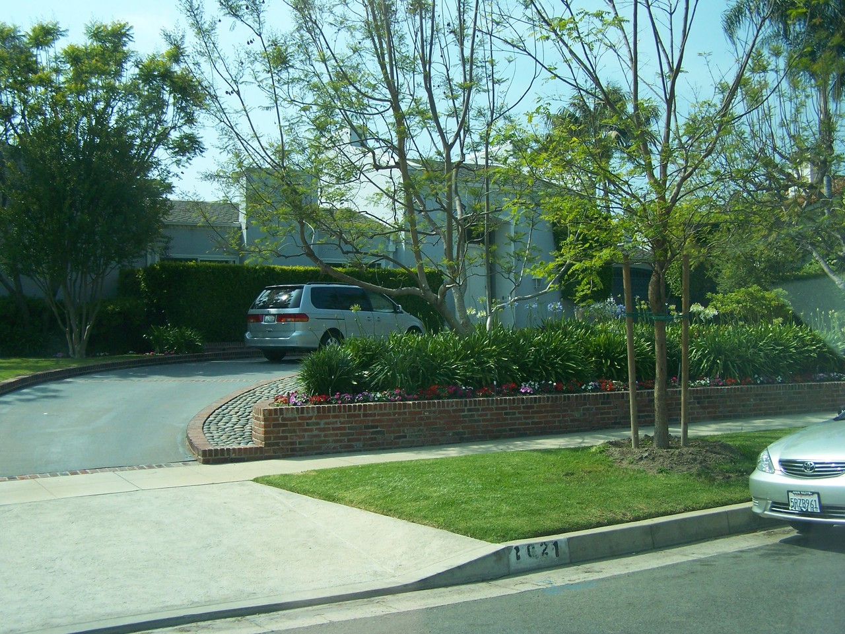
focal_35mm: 38
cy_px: 317
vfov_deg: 37.7
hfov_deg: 49.0
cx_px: 422
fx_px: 928
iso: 80
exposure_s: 1/1000
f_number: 2.8
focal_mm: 6.3
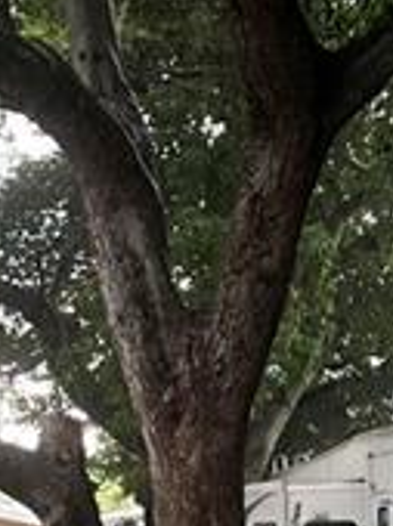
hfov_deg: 7.9
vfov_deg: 10.7
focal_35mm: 184
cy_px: 461
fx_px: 2792
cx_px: -170
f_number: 1.5
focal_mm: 5.7
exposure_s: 1/121
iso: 100
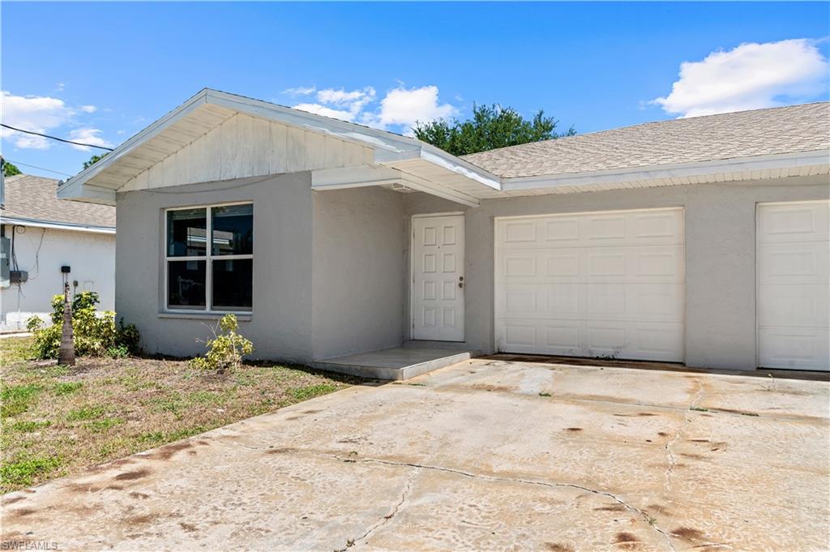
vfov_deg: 49.5
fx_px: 599
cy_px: 276
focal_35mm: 26
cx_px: 415
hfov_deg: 69.4
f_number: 10
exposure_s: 1/1000
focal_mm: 26
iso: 320
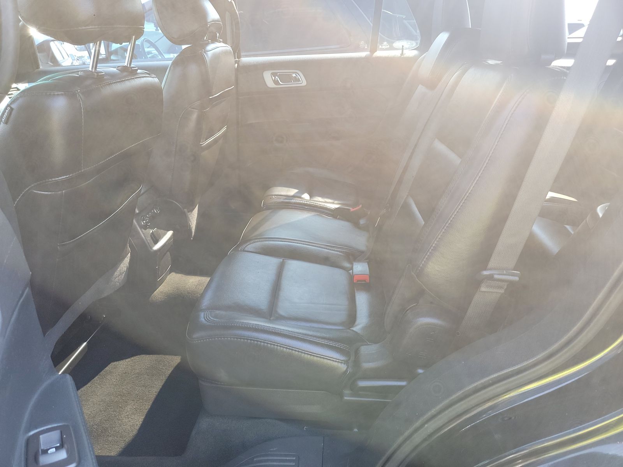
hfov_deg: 71.6
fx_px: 432
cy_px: 234
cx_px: 312
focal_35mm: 24
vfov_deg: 56.8
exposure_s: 1/59
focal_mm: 6.7
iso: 76
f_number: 1.8
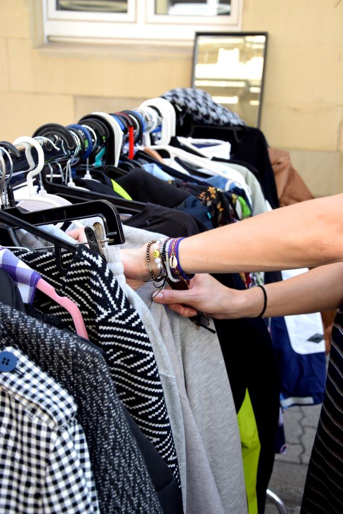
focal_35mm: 45
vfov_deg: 43.6
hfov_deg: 29.9
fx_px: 643
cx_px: 172
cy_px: 257
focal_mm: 30
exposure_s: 1/125
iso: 160
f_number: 4.2
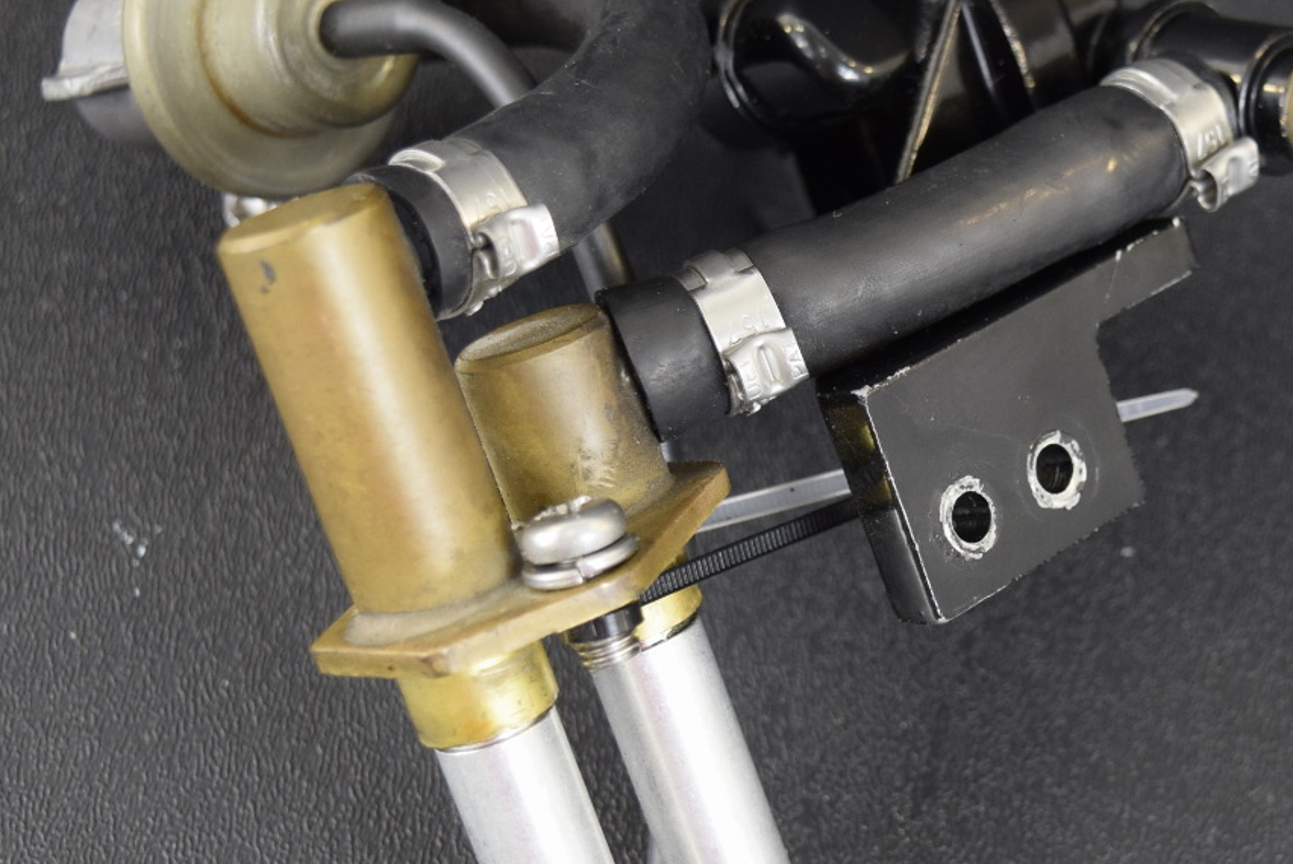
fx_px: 3235
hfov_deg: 22.3
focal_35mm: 90
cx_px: 1005
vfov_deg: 15.2
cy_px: 474
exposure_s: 1/125
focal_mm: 32
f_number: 5.6
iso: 720
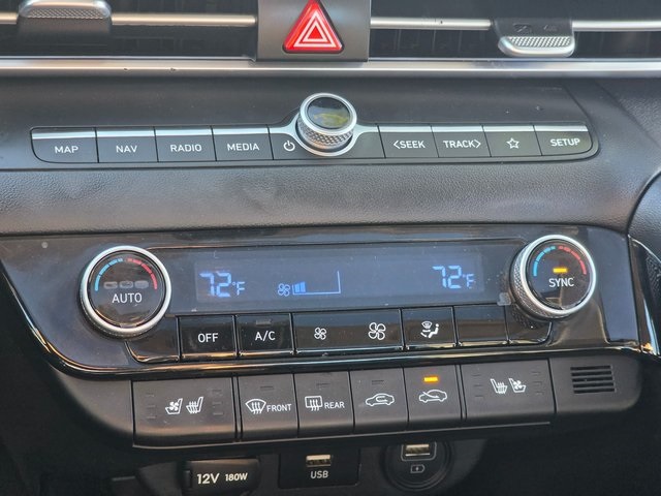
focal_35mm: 69
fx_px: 1318
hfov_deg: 28.2
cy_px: 248
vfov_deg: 21.3
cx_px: 330
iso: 400
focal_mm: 7.9
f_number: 2.4
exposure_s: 1/120
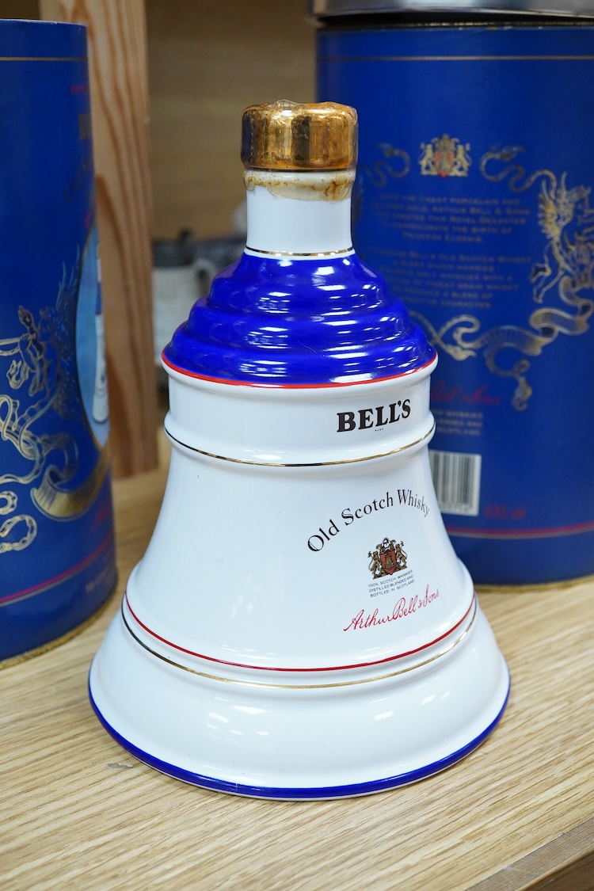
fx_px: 1114
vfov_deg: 43.6
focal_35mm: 45
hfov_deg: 29.9
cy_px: 446
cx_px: 297
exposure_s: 1/200
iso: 2500
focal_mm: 30
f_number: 8
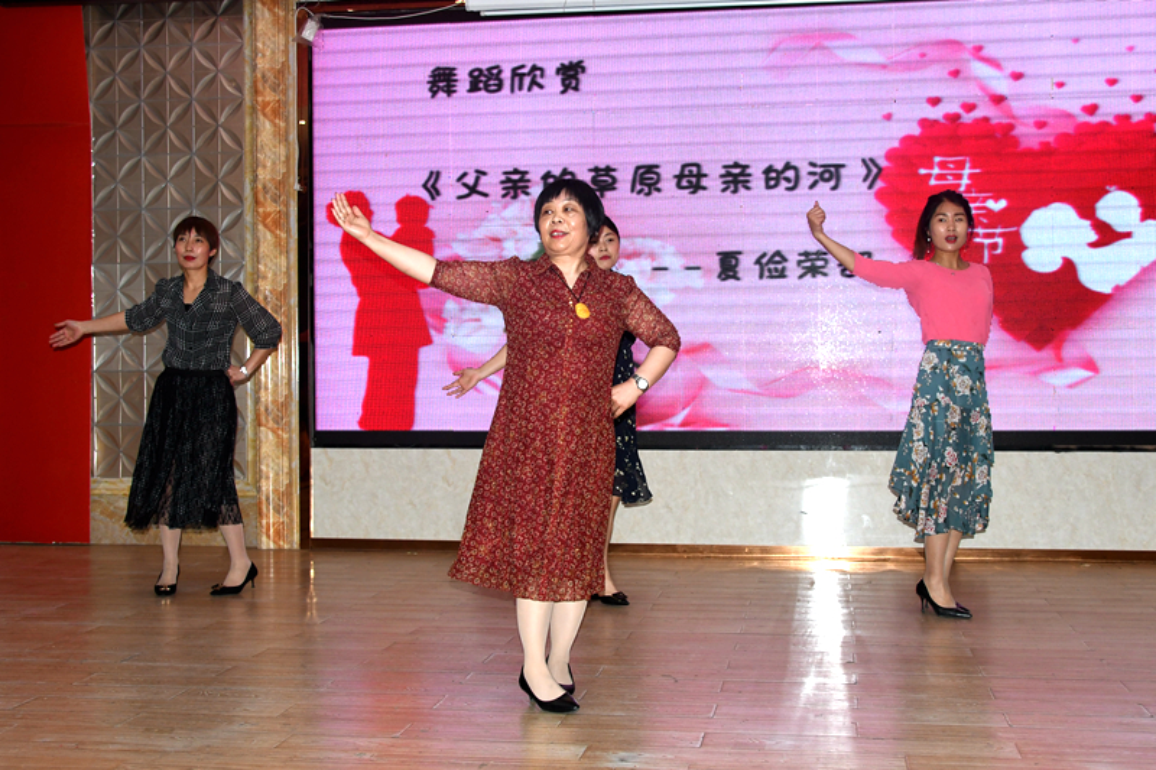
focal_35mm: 36
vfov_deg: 36.9
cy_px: 385
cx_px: 578
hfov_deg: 53.1
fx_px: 1156
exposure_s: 1/250
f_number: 5
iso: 640
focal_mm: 24
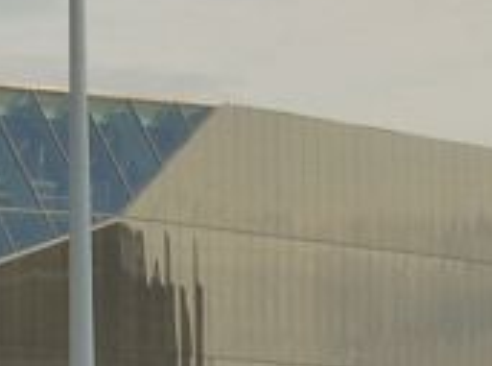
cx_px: -714
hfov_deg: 3.6
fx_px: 7634
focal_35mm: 539
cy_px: -7
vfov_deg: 2.7
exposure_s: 1/100
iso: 100
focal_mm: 16.1
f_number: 6.3
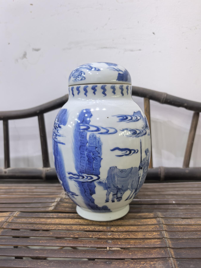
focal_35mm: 27
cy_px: 134
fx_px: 209
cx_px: 100
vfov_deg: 65.3
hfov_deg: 51.4
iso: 4000
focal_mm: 6.98
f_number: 2
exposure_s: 1/815
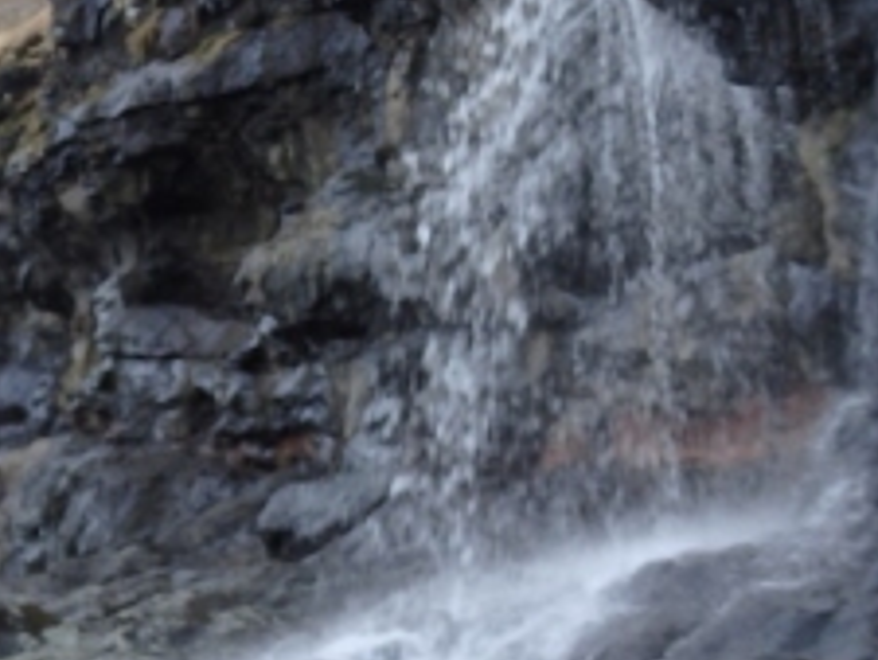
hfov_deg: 26.2
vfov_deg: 20.7
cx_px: 39
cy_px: 379
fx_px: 1802
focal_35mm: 71
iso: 125
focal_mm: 4.5
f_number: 3
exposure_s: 1/125
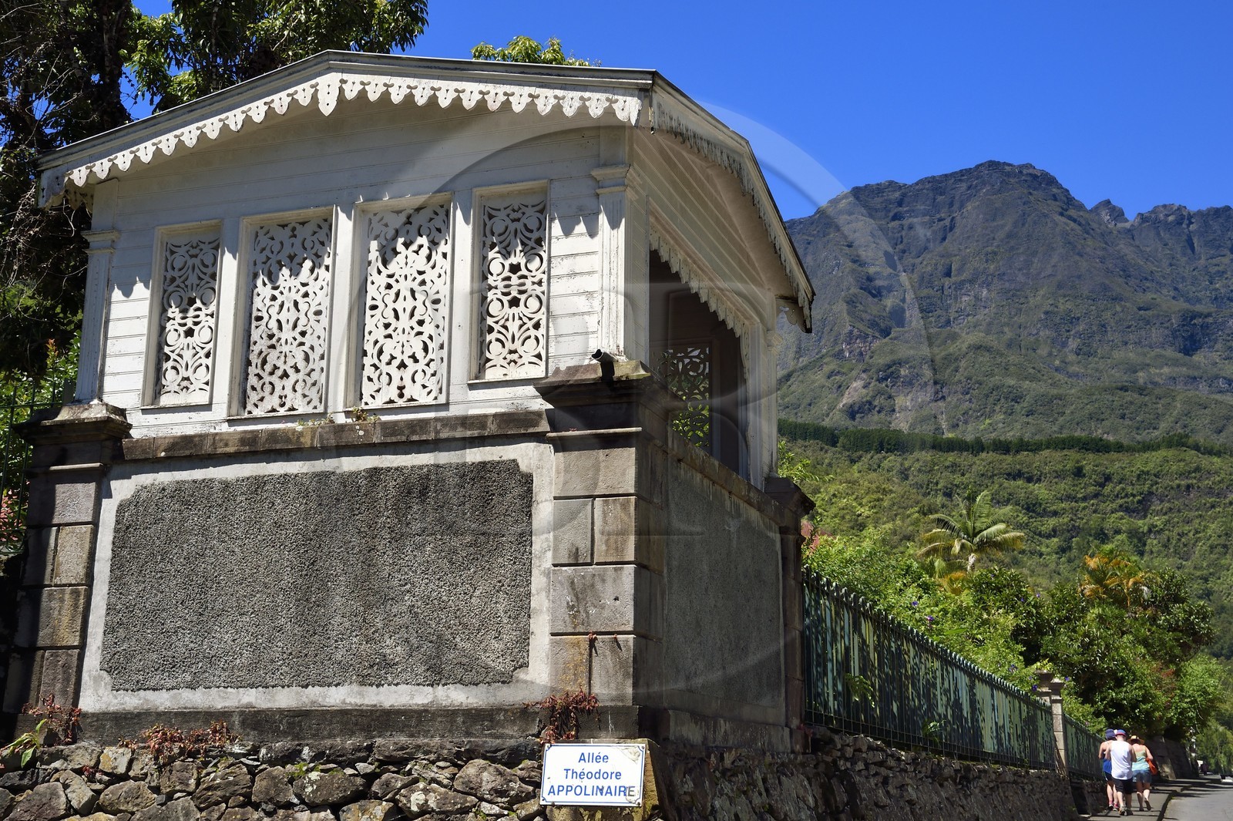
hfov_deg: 42.8
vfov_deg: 29.2
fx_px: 1575
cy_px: 410
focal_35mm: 46
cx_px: 616
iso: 200
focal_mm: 46
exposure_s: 1/250
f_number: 14
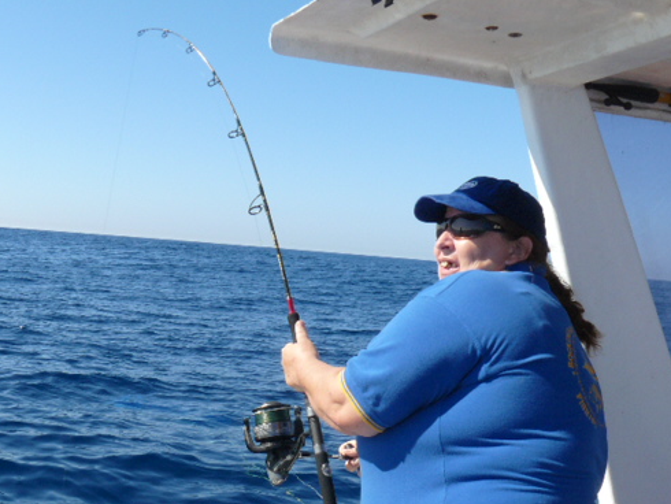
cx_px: 262
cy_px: 304
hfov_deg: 40.2
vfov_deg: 30.8
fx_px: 911
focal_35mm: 47
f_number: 5.6
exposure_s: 1/250
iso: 100
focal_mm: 6
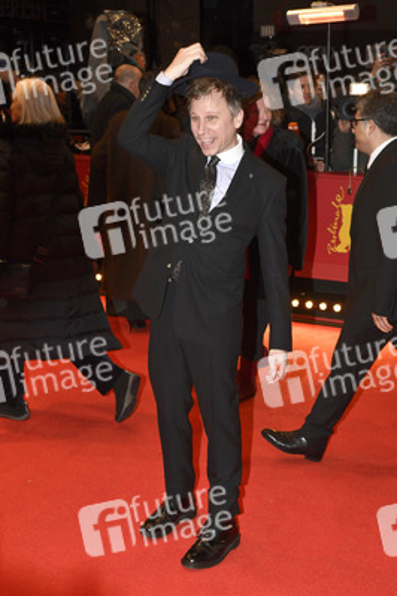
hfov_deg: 23.7
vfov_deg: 35.1
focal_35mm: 57
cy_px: 298
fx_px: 944
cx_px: 198
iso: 800
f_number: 6.3
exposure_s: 1/200
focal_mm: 38
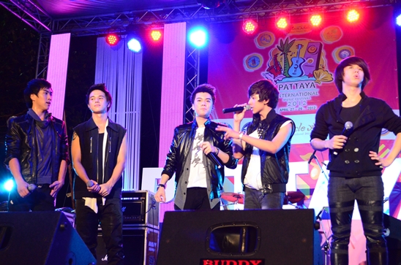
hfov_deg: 35.1
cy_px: 132
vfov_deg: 23.7
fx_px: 634
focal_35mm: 57
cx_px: 200
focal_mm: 38
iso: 4000
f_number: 6.3
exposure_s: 1/200
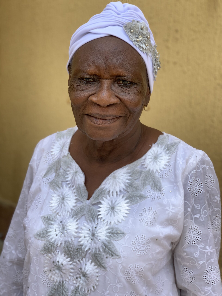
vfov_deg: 36.8
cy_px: 148
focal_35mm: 52
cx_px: 111
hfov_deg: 28.0
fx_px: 445
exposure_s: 1/358
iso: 16
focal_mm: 6
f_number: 2.4
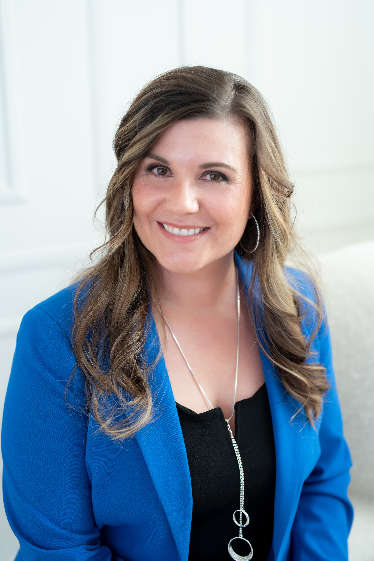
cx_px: 187
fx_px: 778
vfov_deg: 39.6
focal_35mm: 50
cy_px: 280
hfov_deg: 27.0
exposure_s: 1/160
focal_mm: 50
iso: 200
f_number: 2.8
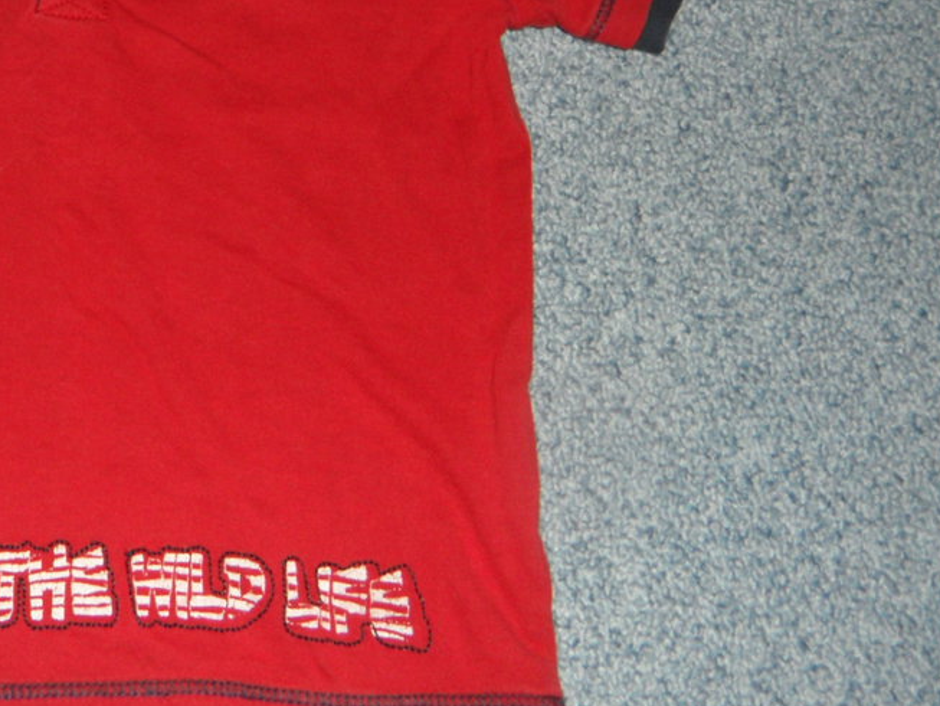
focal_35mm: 49
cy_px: 177
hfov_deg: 35.9
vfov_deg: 29.2
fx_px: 1331
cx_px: 50
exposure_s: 1/10
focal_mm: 4.1
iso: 100
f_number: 8.2
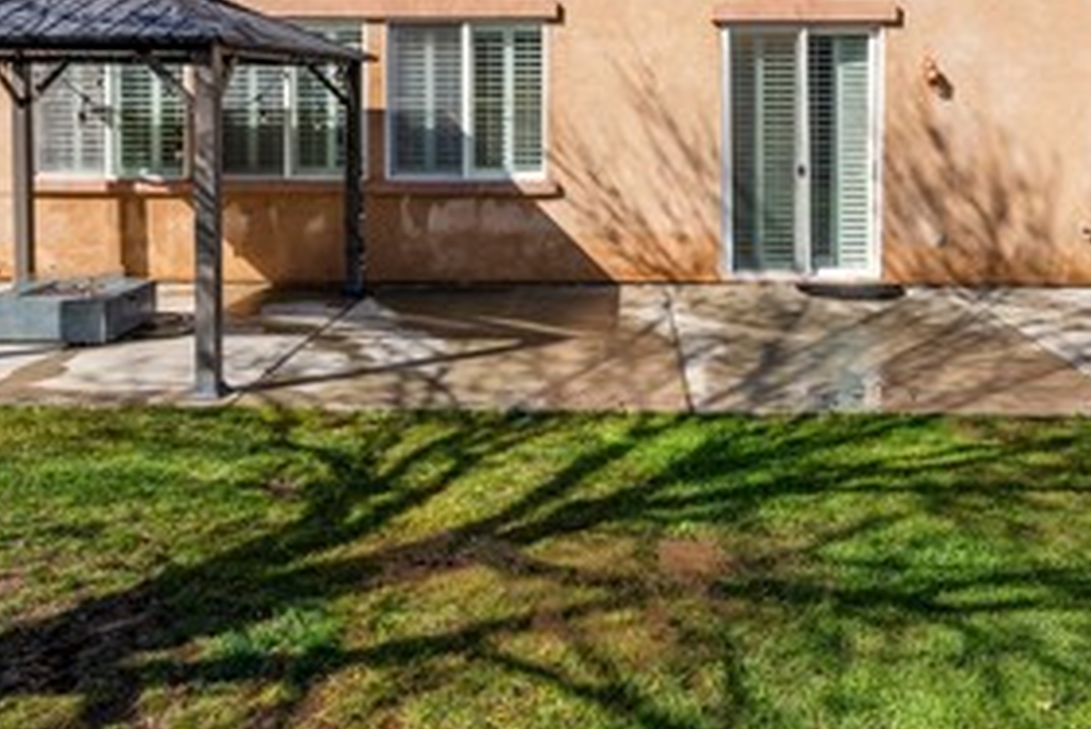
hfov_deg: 58.4
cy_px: 131
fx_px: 970
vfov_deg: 39.3
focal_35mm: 32
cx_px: 635
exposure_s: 1/800
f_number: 7.1
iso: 320
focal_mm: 14
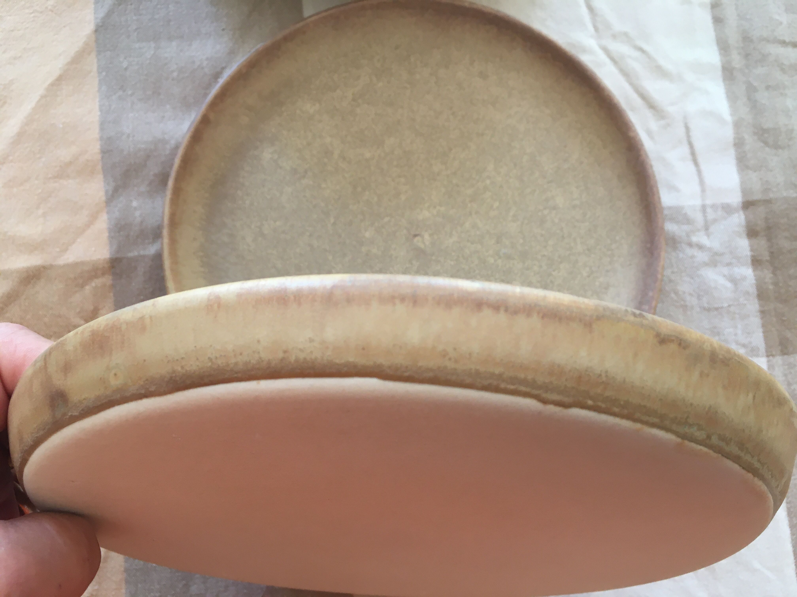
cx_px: 398
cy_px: 298
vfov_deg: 48.2
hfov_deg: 61.7
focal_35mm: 29
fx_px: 668
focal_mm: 4.15
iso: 64
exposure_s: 1/33
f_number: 2.2
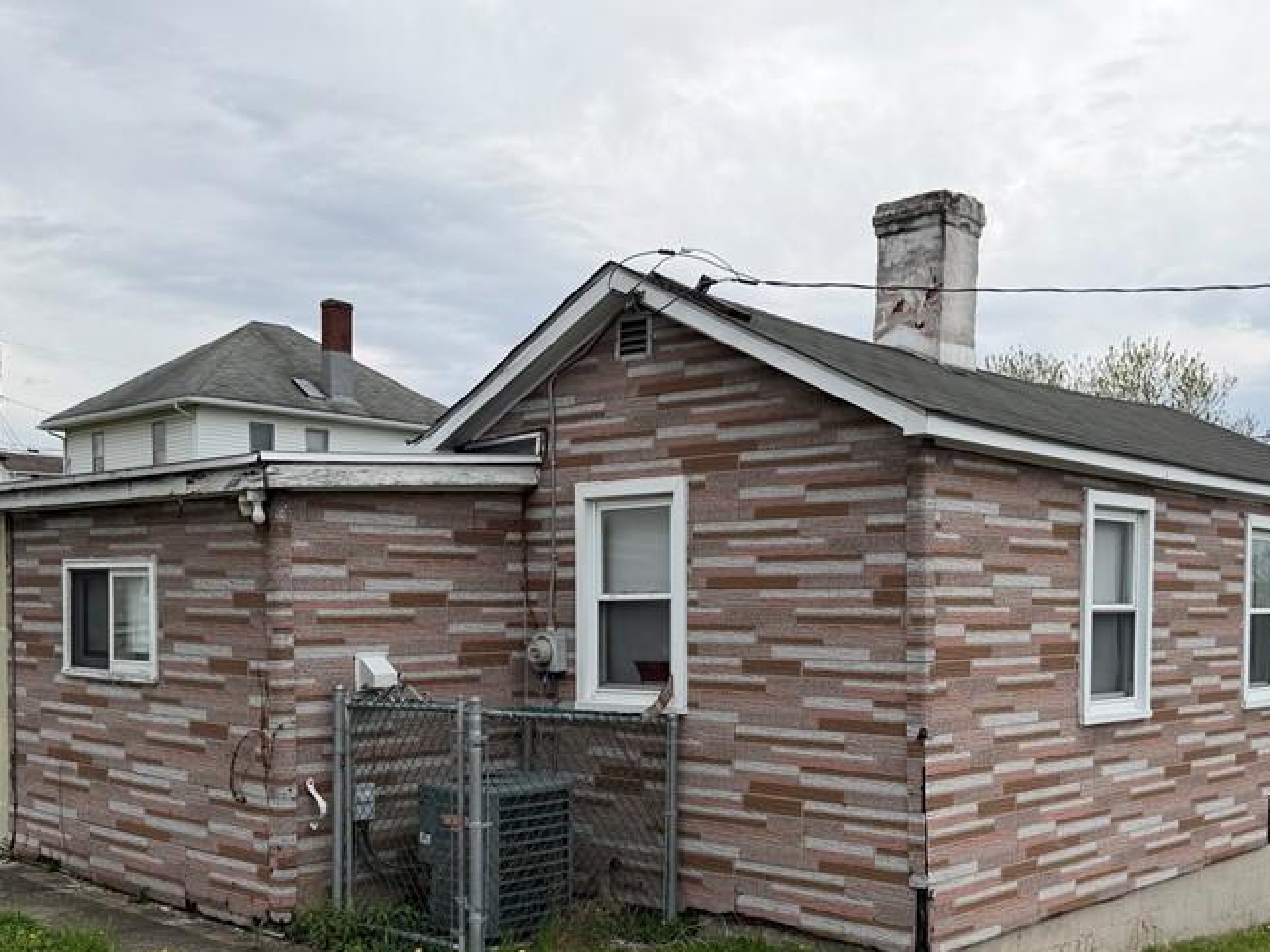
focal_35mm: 38
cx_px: 687
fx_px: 1394
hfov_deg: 48.9
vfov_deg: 37.2
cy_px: 660
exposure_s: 1/1192
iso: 80
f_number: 1.78
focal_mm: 6.76
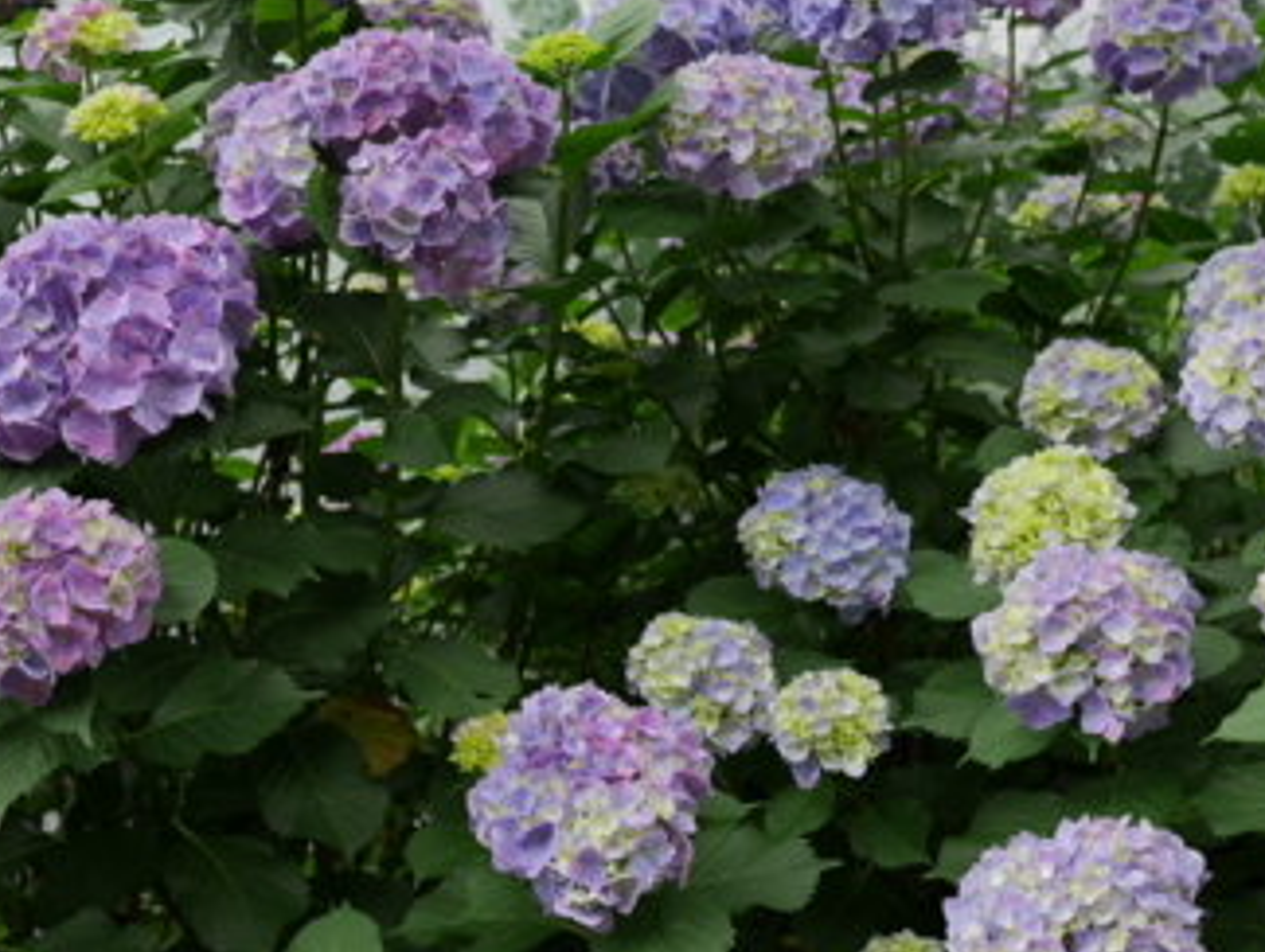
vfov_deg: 19.8
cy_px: 213
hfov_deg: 26.2
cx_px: 492
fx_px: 2708
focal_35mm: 74
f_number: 2.8
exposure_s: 1/320
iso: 200
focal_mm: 20
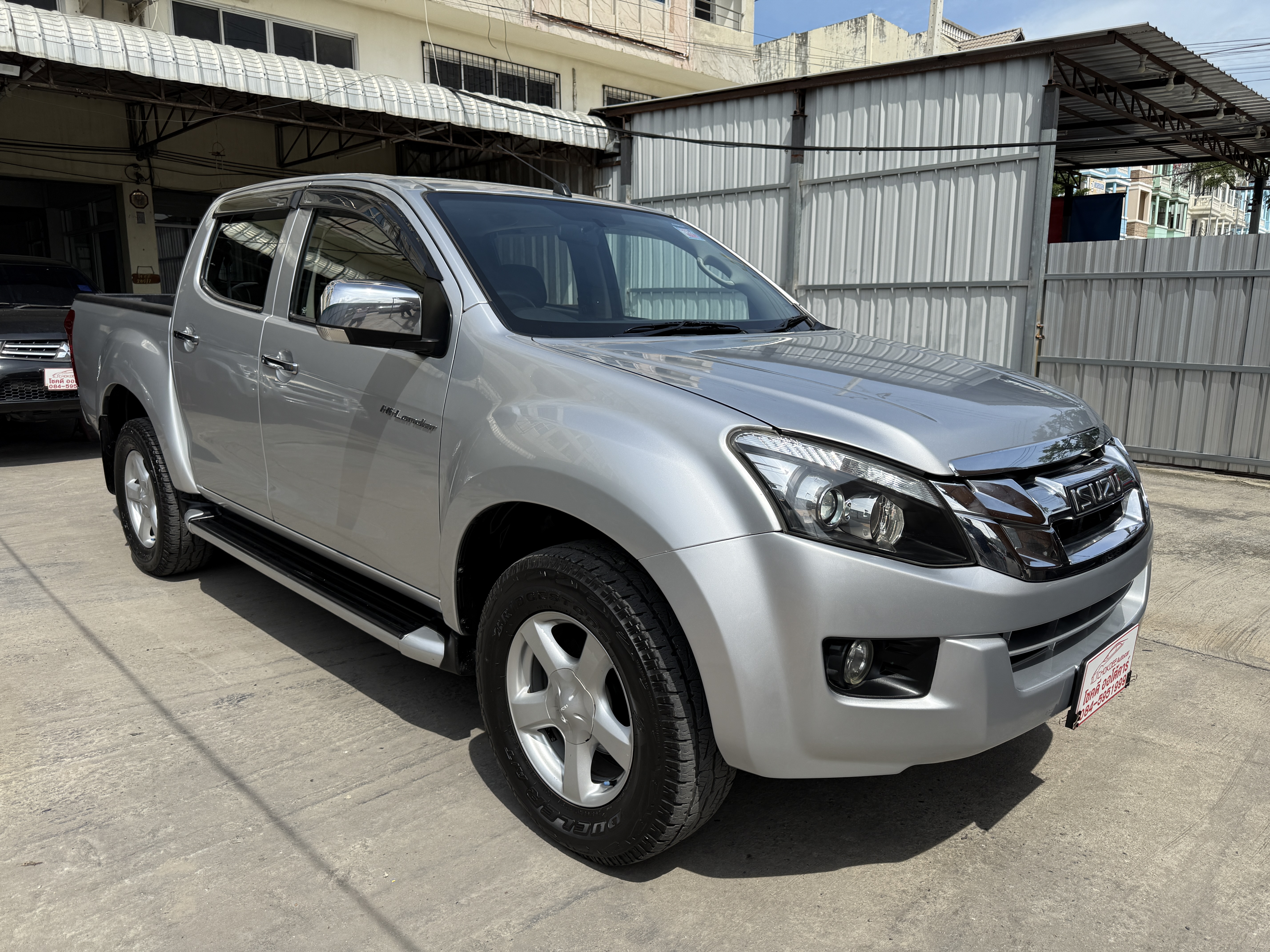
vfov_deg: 56.8
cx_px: 635
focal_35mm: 24
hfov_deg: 71.6
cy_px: 476
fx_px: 881
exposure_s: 1/4673
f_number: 1.78
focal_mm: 6.76
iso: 80
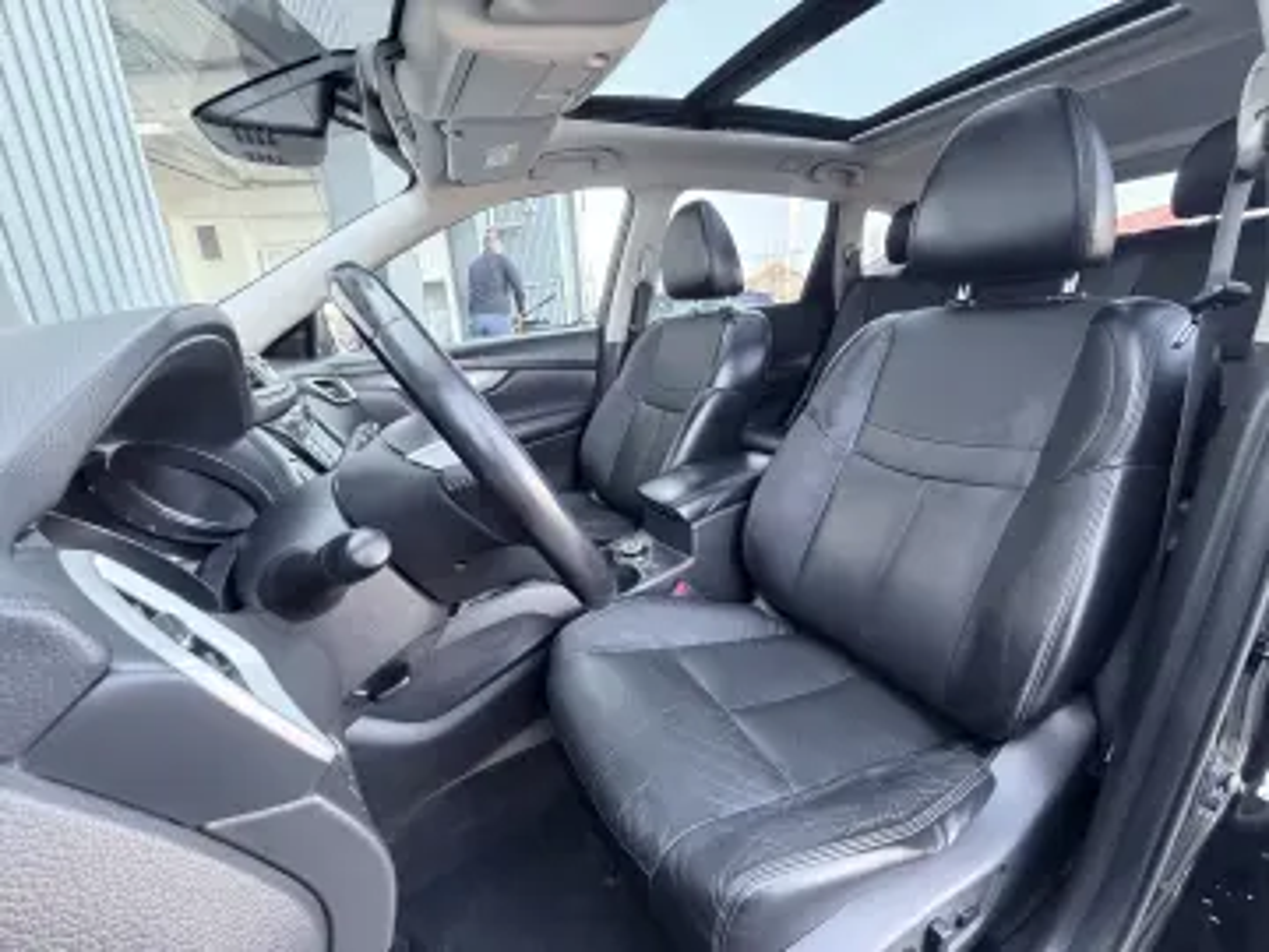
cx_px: 634
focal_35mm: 14
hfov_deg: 102.1
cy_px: 476
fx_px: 513
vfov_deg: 85.7
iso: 320
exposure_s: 1/114
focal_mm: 2.22
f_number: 2.2
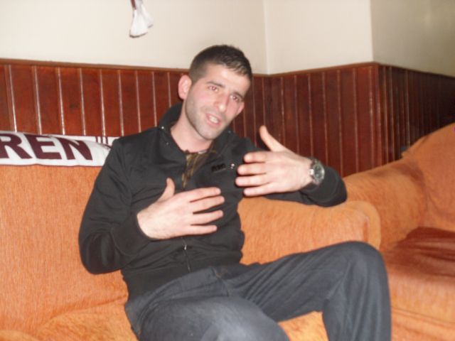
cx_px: 228
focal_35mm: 34
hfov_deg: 54.0
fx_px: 447
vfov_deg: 41.8
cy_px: 170
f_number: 2.8
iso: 100
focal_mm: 6
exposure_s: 1/45
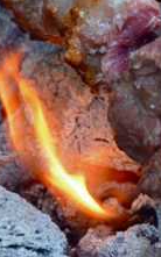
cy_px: 15
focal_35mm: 448
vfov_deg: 4.7
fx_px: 3147
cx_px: 108
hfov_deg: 2.9
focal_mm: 90
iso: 320
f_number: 5.6
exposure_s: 1/125
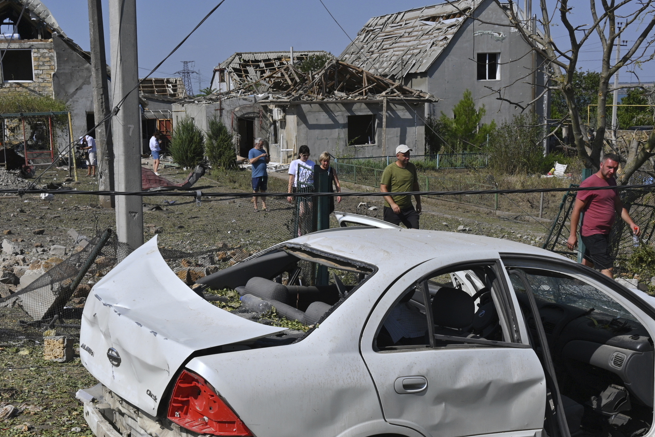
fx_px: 946
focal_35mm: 52
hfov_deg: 38.1
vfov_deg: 26.0
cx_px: 288
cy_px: 254
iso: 500
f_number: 11
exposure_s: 1/2000
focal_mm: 39
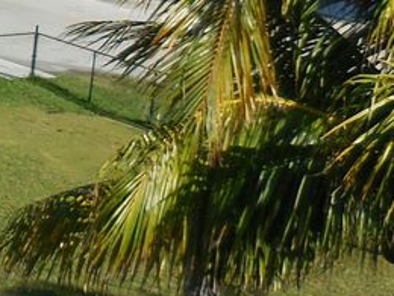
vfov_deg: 11.2
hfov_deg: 14.0
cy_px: -24
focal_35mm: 131
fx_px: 1491
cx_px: -224
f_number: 6.6
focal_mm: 4.5
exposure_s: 1/640
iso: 125
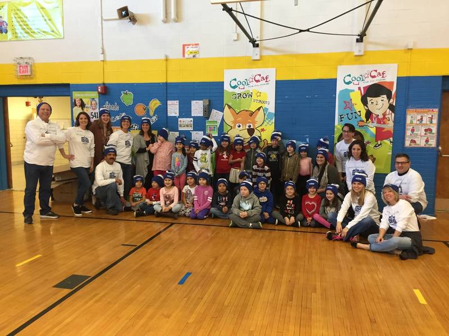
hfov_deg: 61.7
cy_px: 168
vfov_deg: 48.2
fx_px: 376
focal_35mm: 29
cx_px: 224
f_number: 2.2
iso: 100
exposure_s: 1/30
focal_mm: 4.15
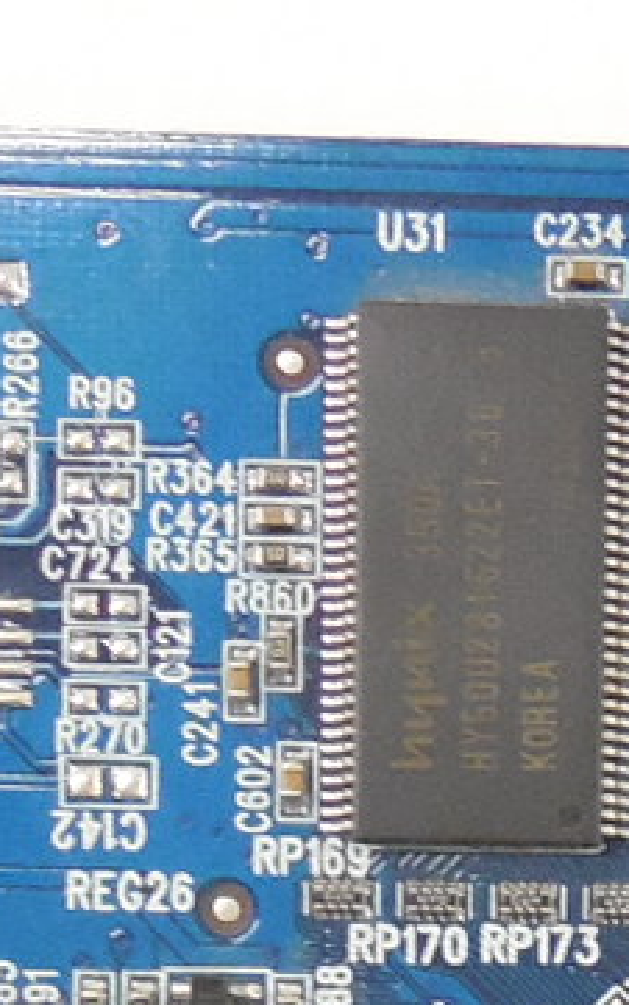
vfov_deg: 16.2
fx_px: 3342
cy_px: 1311
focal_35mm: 122
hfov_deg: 9.7
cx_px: 1439
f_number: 3.5
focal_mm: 4.6
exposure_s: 1/30
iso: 400
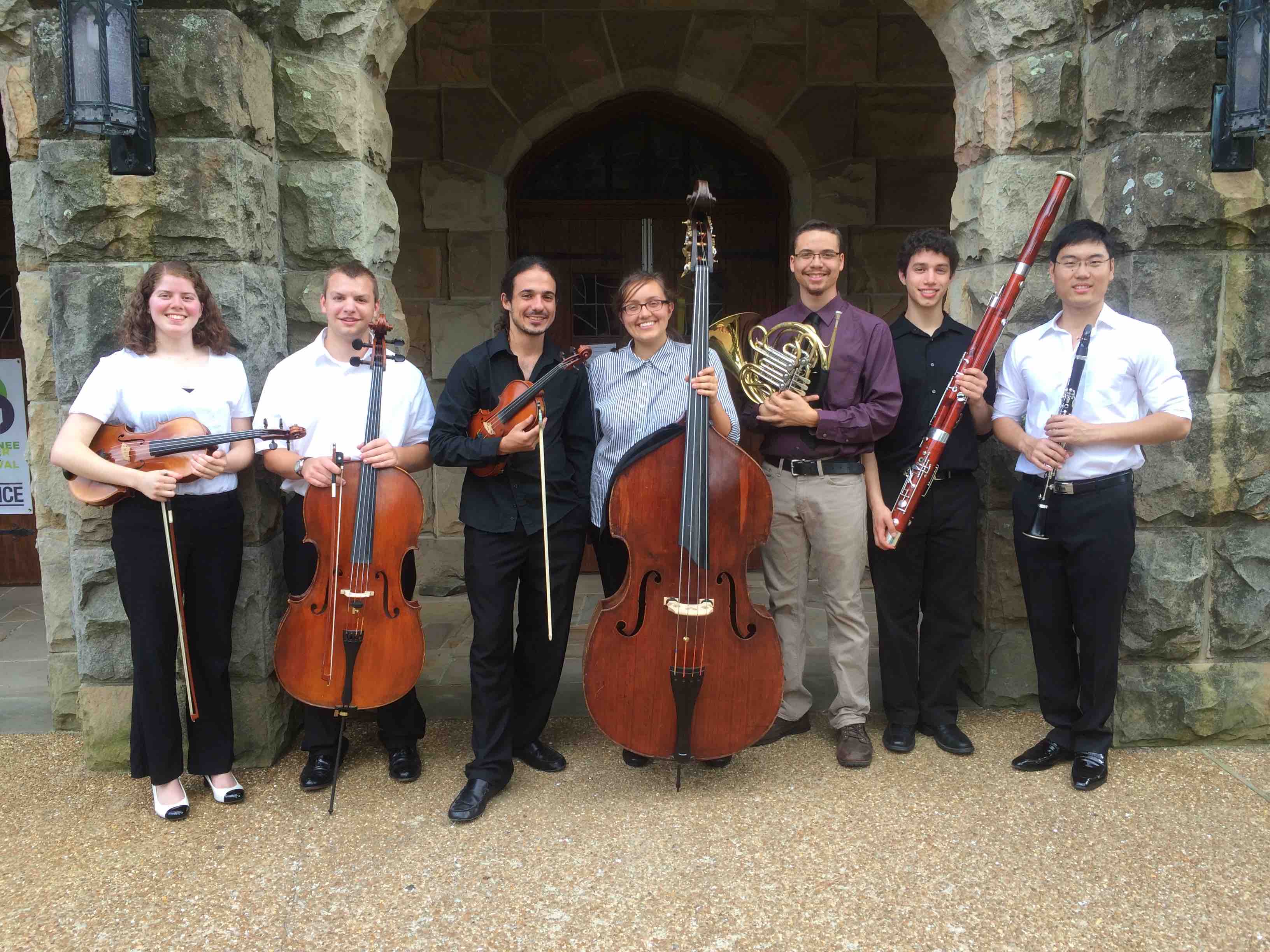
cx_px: 635
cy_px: 476
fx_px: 1101
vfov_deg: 46.8
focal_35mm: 30
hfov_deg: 60.0
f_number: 2.2
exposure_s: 1/140
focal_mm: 4.12
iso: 32
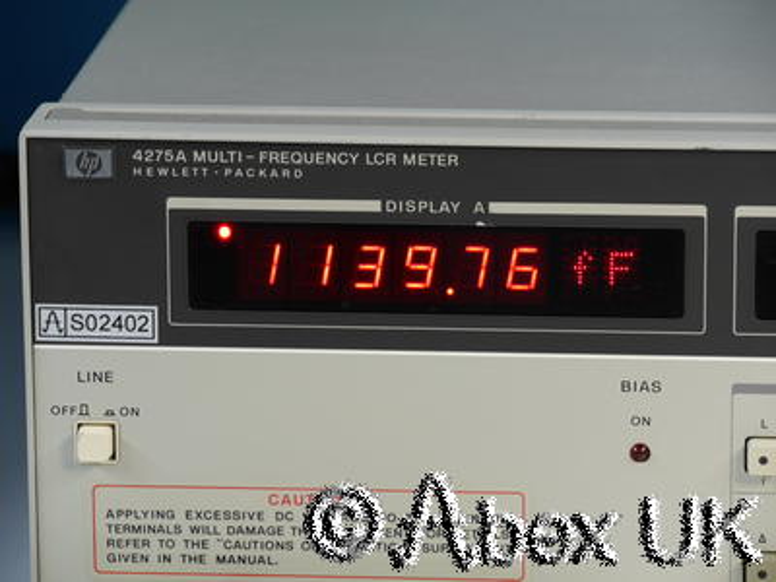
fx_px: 4887
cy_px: 291
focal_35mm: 218
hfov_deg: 9.1
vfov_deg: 6.8
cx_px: 388
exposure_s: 1/2.5
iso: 200
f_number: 8
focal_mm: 109
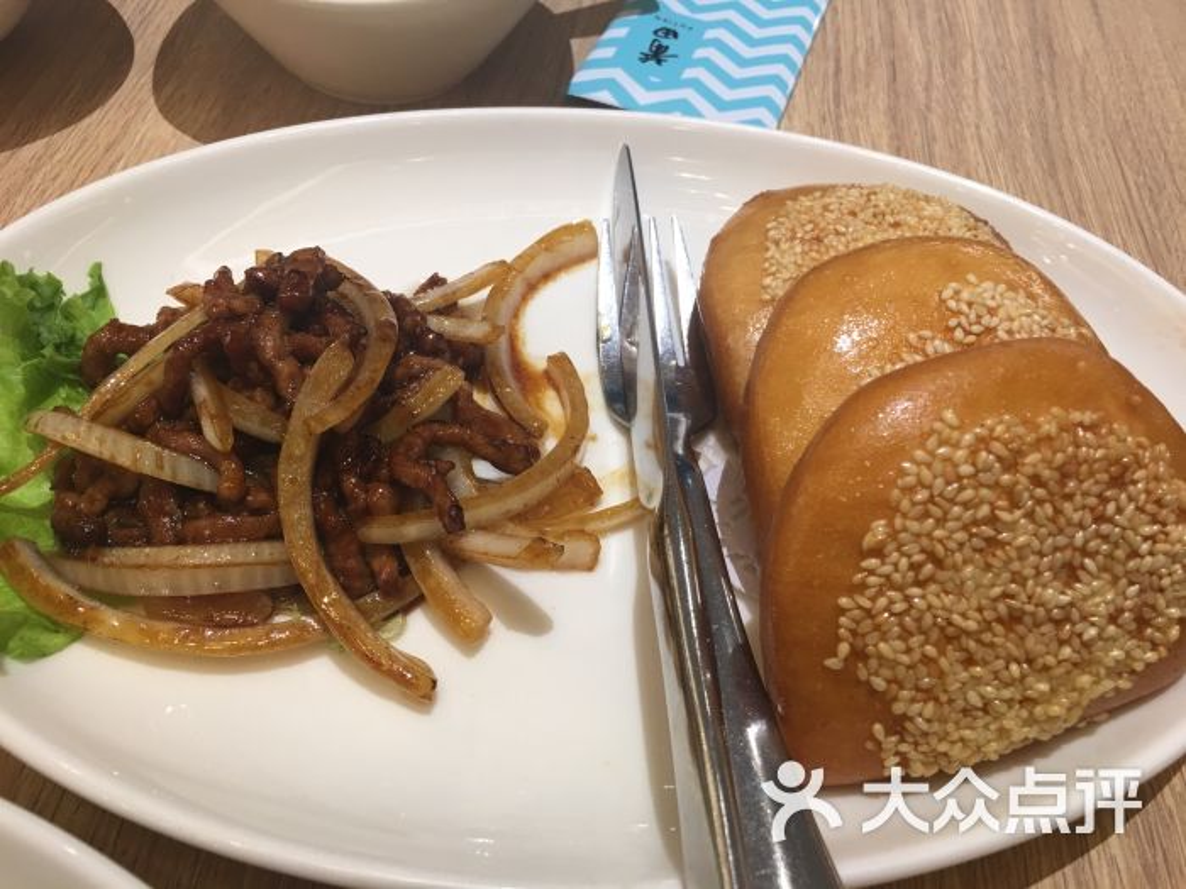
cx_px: 593
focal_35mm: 29
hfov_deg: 61.7
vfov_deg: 48.2
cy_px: 444
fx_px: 994
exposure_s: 1/17
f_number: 2.2
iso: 32
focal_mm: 4.15
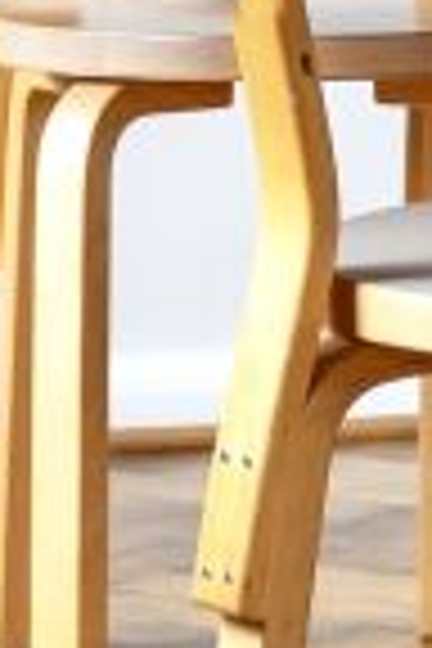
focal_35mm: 397
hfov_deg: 3.4
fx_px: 7145
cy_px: -758
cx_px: 803
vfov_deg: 5.1
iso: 320
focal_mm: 35
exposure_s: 1/60
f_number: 2.5
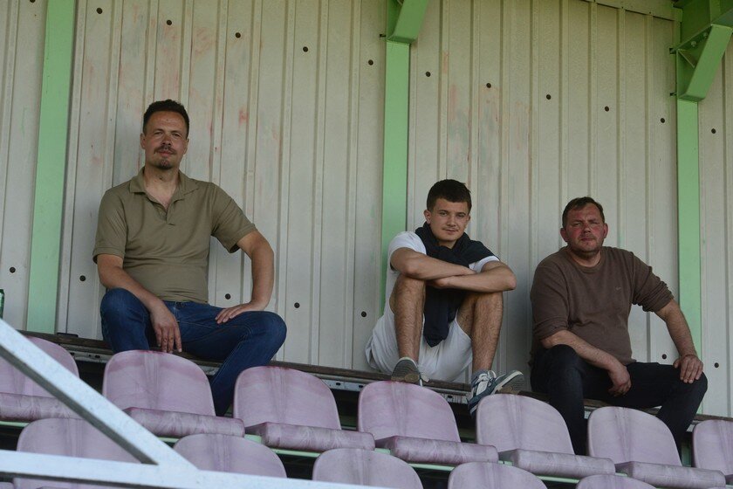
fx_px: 2036
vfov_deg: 13.7
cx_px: 366
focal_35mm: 100
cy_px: 244
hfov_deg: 20.4
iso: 2000
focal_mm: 100
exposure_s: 1/400
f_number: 10
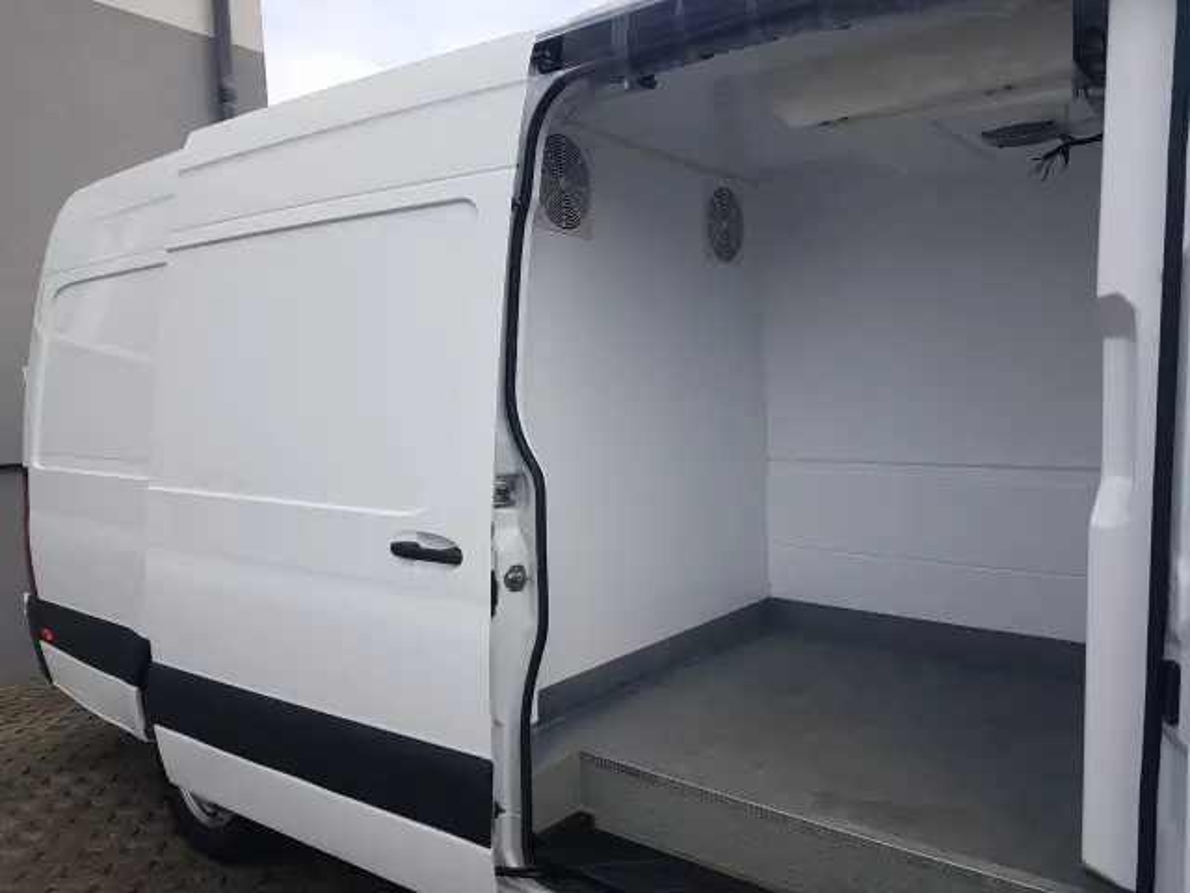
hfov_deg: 67.3
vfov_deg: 53.1
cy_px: 446
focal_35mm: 26
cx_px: 595
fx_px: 894
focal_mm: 4.2
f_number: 1.7
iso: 40
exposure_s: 1/602
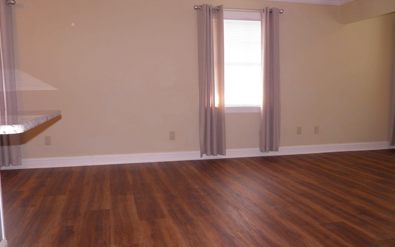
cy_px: 141
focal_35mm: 32
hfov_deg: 59.7
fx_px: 344
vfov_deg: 39.3
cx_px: 197
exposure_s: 1/40
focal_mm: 5.5
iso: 100
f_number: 3
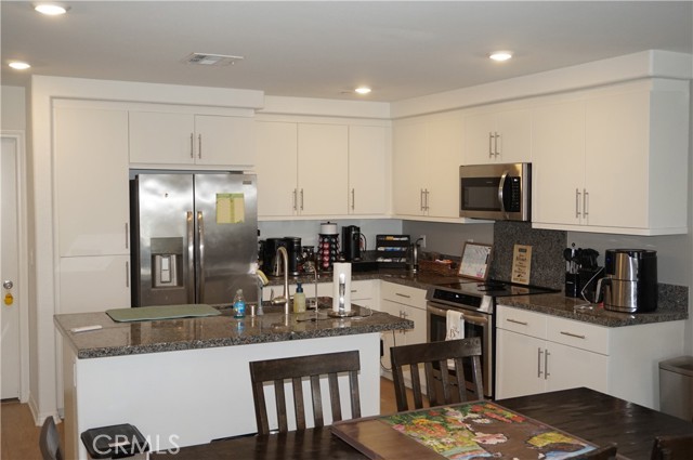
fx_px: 721
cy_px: 230
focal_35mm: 38
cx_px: 346
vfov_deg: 35.4
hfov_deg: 51.3
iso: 800
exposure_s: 1/160
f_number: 4.5
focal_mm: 25
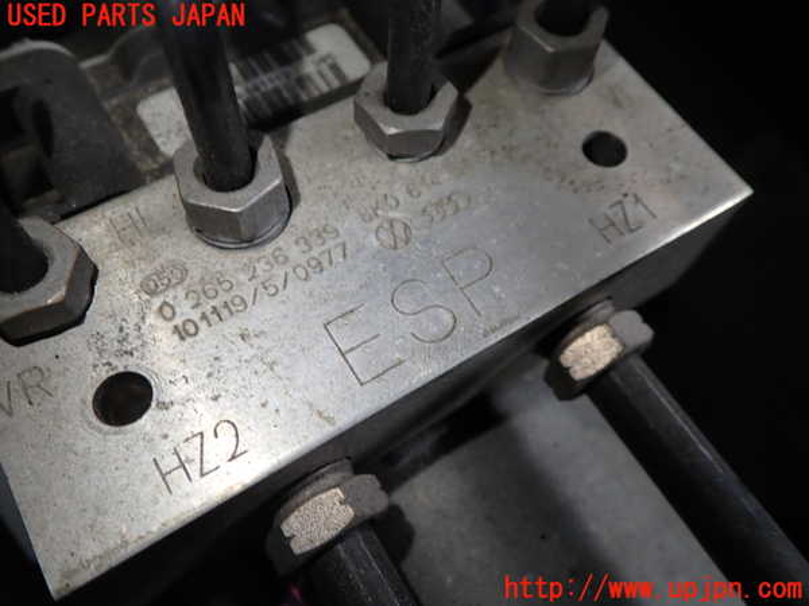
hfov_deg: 60.0
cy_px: 303
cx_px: 404
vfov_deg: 46.8
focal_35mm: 30
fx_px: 701
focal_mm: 5.4
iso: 100
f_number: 2.3
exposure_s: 1/80
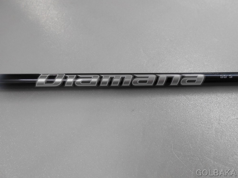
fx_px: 179
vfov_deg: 53.1
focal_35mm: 26
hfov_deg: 67.3
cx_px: 119
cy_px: 89
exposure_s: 1/50
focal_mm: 4.6
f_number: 3.2
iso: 80
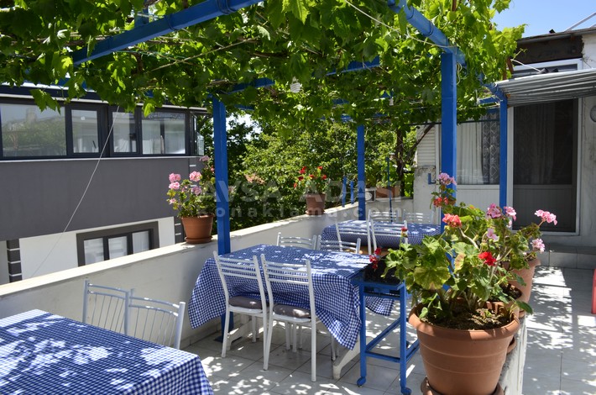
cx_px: 298
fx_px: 446
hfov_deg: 67.5
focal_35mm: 27
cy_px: 198
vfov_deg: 47.7
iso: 180
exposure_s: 1/125
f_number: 11
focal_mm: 18
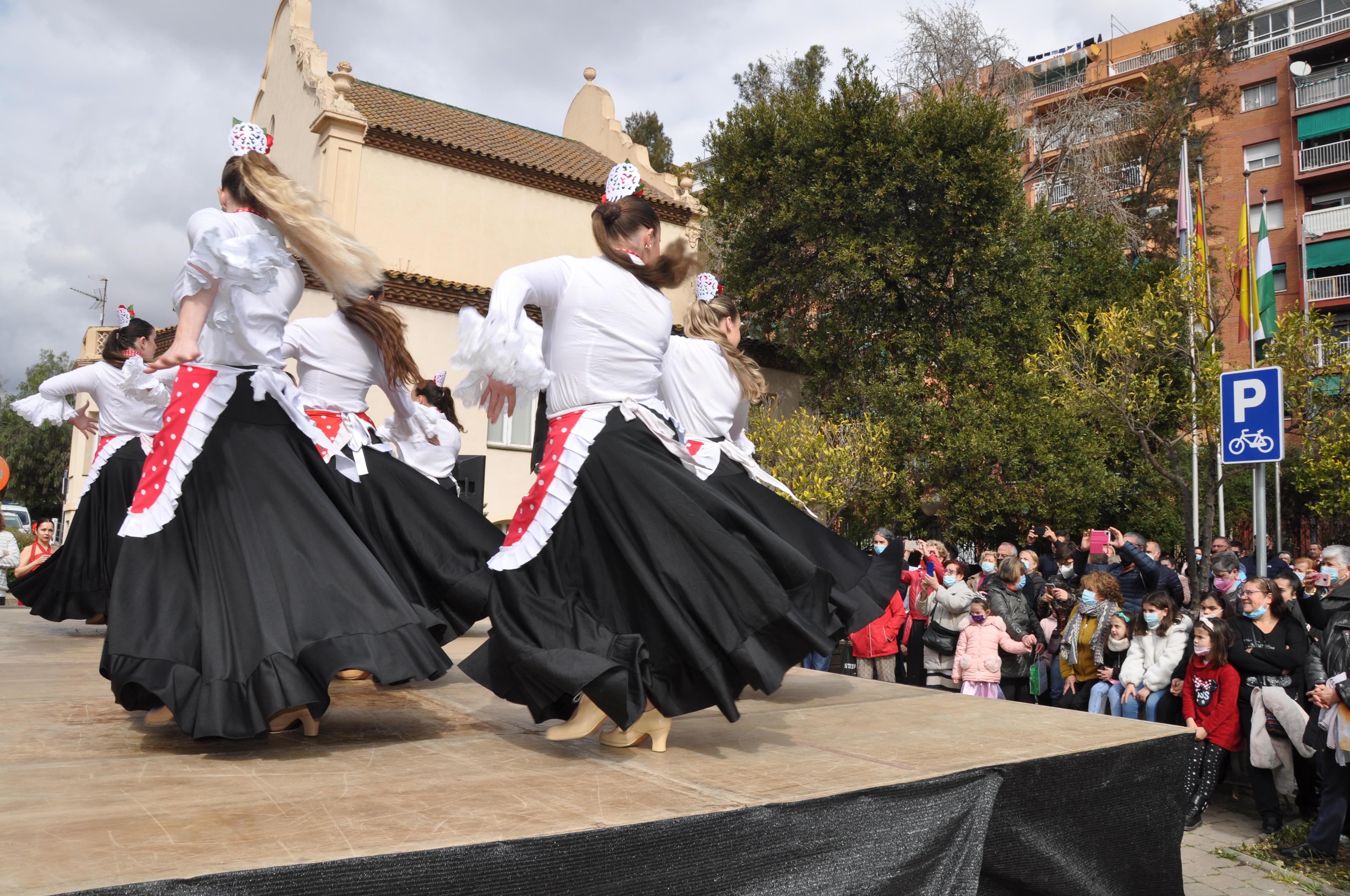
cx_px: 675
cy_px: 448
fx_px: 1011
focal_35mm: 27
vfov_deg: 47.8
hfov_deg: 67.4
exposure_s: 1/200
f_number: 11
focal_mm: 18
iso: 200
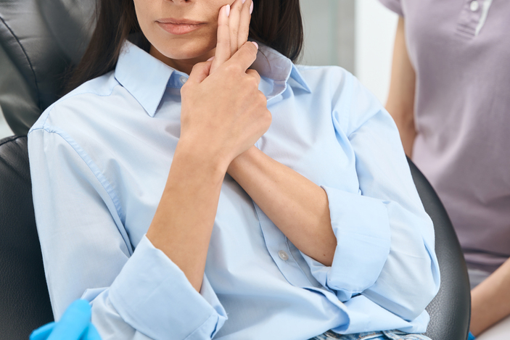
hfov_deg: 20.3
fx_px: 1422
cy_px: 56
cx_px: 221
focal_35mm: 100
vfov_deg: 13.6
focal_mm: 58.8
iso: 100
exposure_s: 1/250
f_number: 2.8
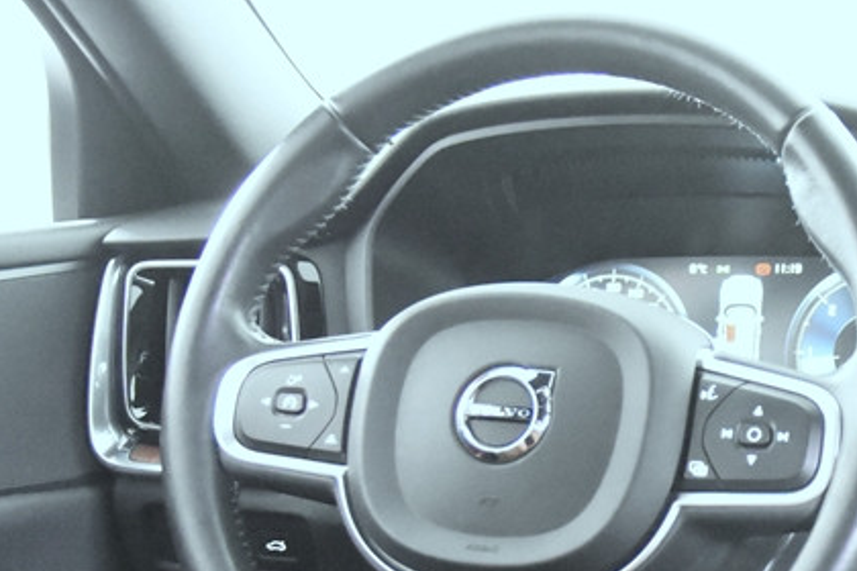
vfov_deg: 14.2
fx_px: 2261
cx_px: 861
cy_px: 572
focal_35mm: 95
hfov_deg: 20.7
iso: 12800
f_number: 3.2
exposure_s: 1/30
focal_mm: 26
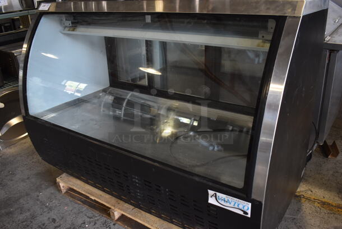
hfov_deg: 59.4
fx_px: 300
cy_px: 114
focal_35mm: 32
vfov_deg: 41.8
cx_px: 171
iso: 900
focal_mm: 21
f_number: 3.8
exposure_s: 1/125
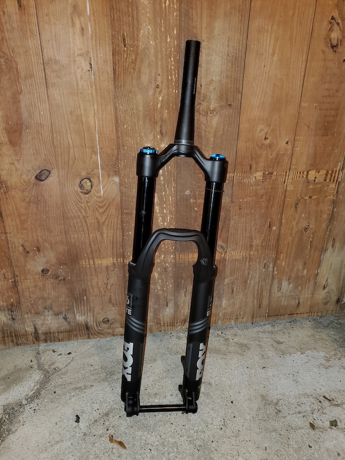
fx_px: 346
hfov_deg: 53.1
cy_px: 230
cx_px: 172
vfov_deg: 67.3
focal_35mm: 26
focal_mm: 4.3
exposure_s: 1/24
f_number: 1.5
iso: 100
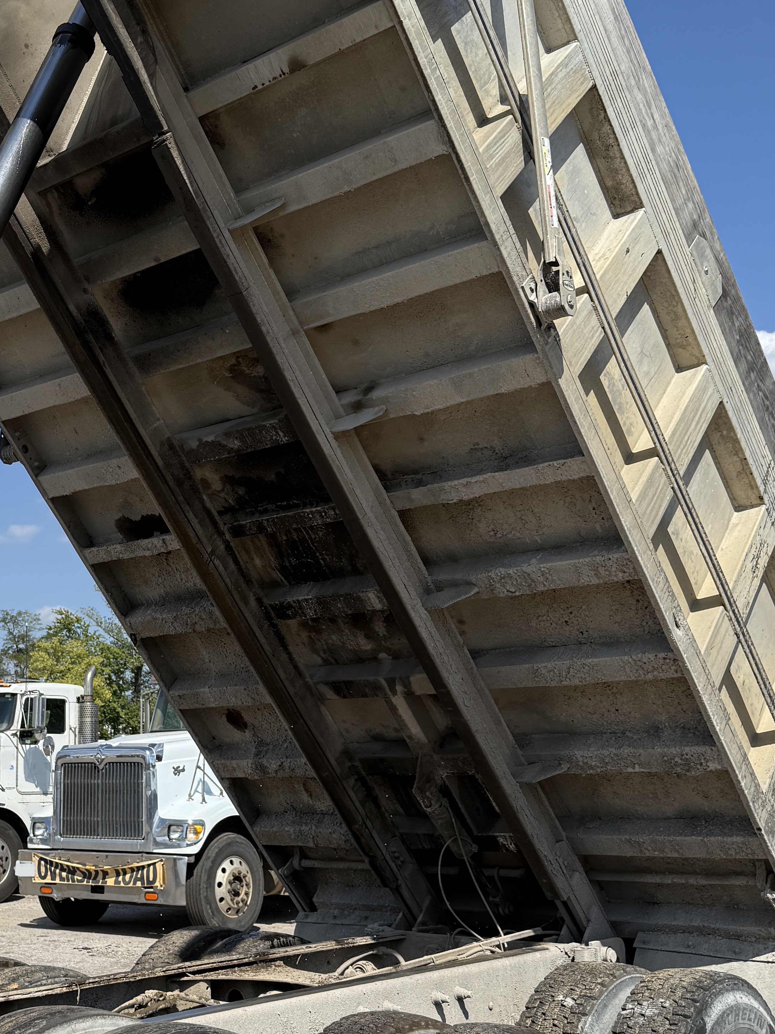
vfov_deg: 40.4
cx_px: 174
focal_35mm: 47
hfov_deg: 30.3
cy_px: 528
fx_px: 1403
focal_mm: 6.76
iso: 80
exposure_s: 1/4975
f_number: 1.78
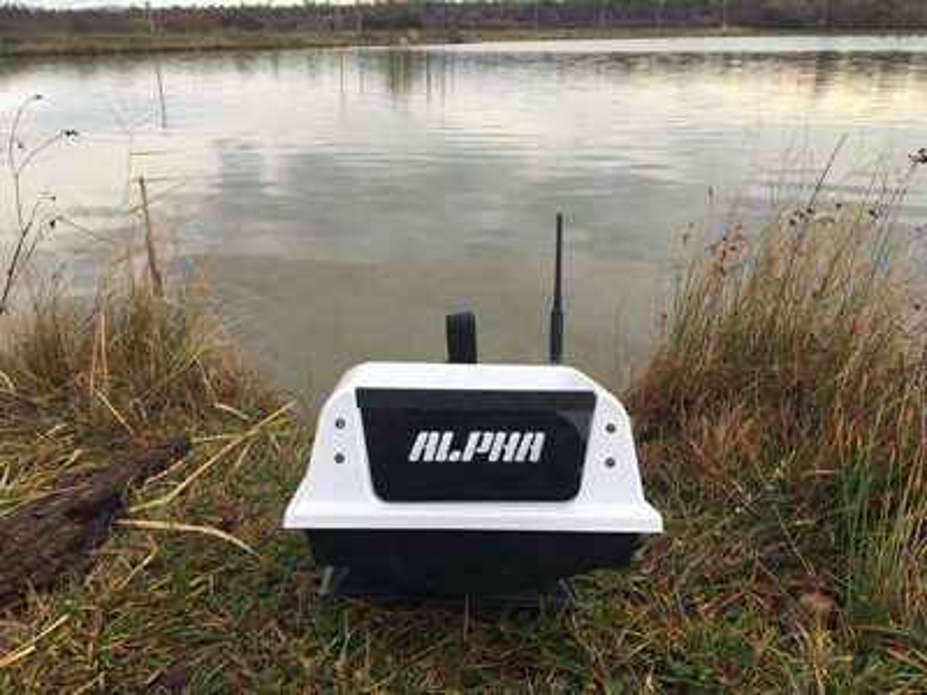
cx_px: 464
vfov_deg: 48.2
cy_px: 348
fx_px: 777
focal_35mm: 29
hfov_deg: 61.7
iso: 25
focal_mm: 4.15
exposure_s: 1/574
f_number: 2.2
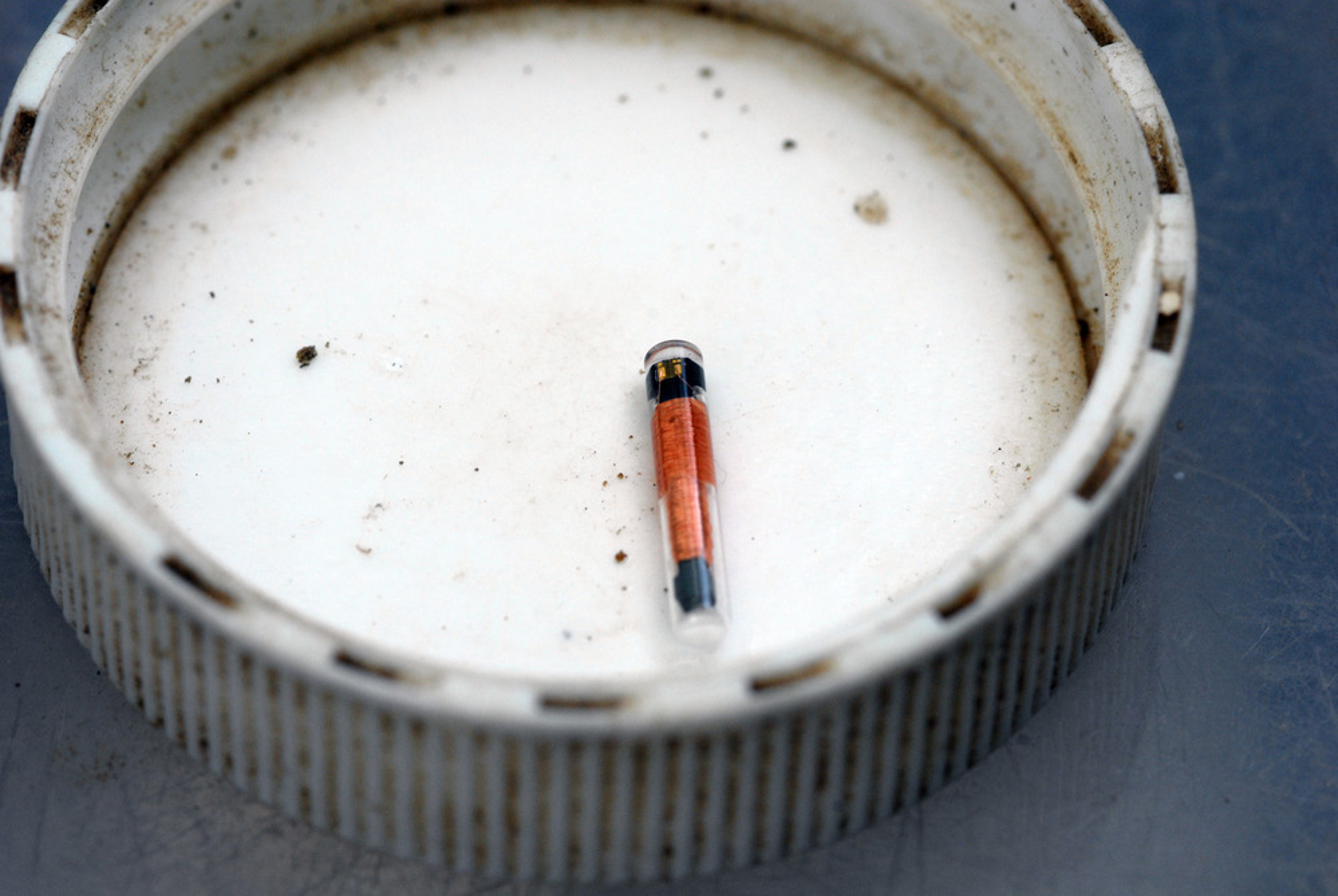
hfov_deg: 13.0
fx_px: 5861
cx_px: 669
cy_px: 448
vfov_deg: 8.7
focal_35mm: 158
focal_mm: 105
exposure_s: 1/125
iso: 320
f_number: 14
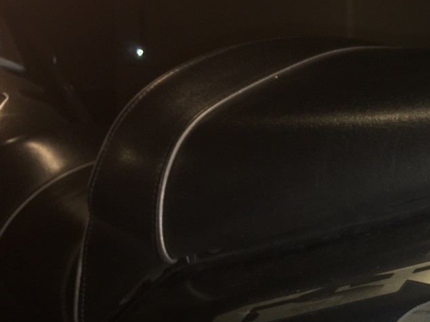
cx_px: 424
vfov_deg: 23.8
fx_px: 733
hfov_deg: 30.5
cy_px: 321
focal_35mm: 59
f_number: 2.2
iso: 25
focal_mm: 4.15
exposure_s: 1/34
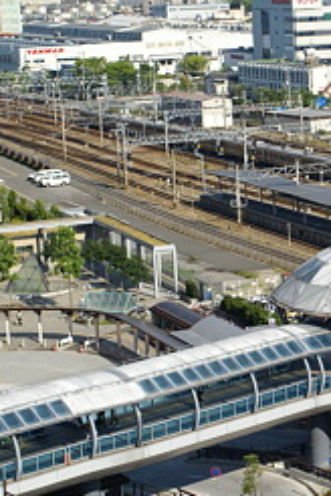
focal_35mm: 110
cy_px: 215
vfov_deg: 18.6
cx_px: 410
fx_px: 1517
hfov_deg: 12.1
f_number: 13
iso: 400
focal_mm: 40
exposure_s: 1/500
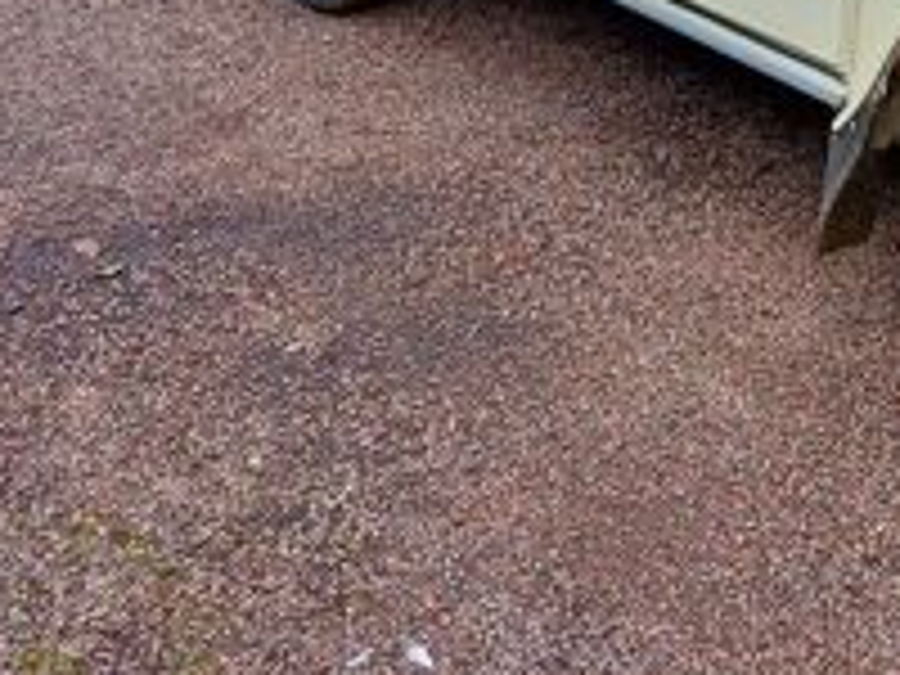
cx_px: 1035
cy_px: -140
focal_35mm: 80
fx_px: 2080
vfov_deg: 17.5
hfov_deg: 22.7
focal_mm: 4.65
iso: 50
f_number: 1.8
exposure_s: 1/100
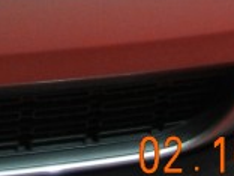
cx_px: -158
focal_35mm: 197
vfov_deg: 7.0
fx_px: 1332
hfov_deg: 9.6
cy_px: -302
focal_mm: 5.4
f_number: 3.5
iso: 380
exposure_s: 1/74.2
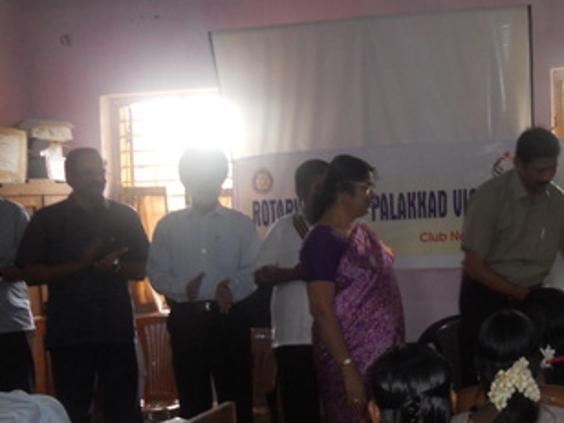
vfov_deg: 24.0
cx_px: 518
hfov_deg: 30.2
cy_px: 216
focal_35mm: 61
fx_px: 994
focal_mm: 4.9
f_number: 3.2
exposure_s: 1/25
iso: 200
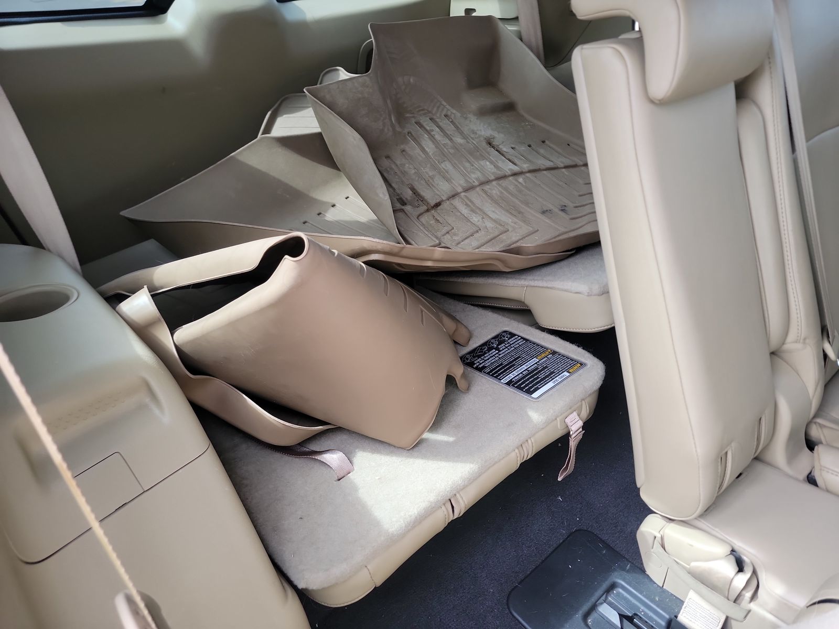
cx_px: 420
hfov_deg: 71.6
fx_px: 582
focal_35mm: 24
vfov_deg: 56.8
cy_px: 314
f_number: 1.8
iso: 56
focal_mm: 6.7
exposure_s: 1/59
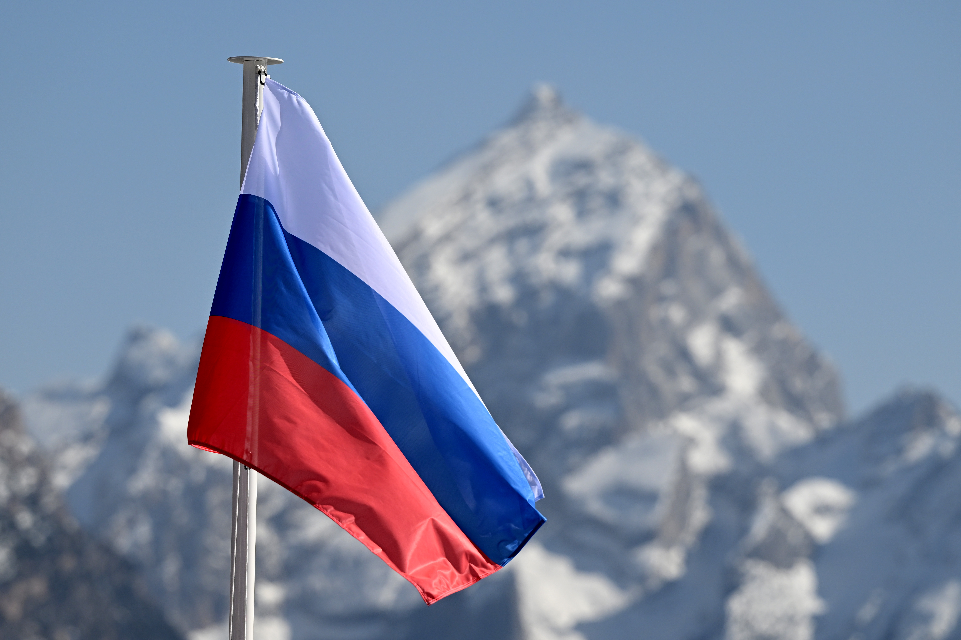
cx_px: 480
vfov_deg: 5.2
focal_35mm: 262
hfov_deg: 7.9
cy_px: 320
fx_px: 6992
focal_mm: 175
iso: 250
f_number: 4
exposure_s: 1/5000
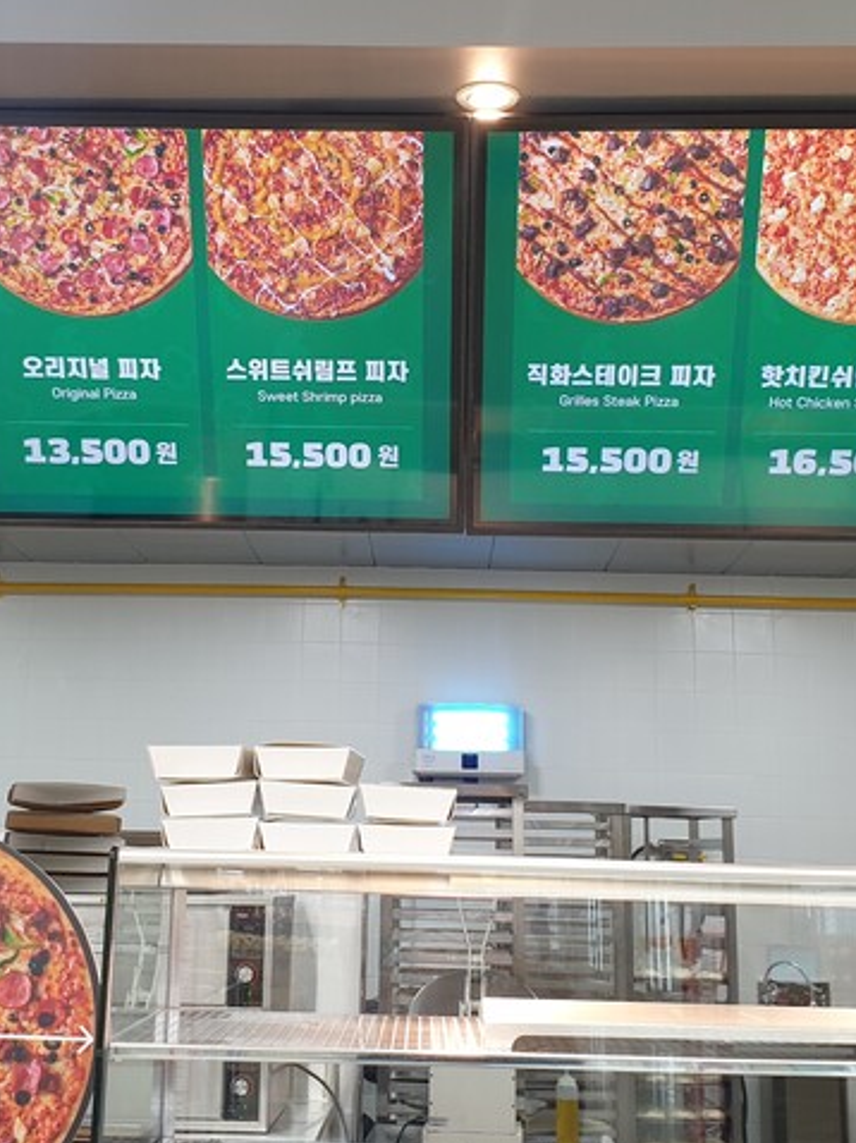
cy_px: 434
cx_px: 404
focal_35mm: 49
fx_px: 1617
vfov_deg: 38.7
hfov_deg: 29.6
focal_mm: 4.3
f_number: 2.4
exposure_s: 1/60
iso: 125
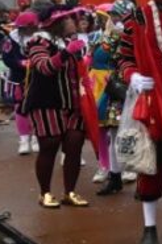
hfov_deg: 8.4
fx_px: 920
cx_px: 489
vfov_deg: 15.1
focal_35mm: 136
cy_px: 96
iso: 200
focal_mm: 24
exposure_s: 1/250
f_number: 4.5
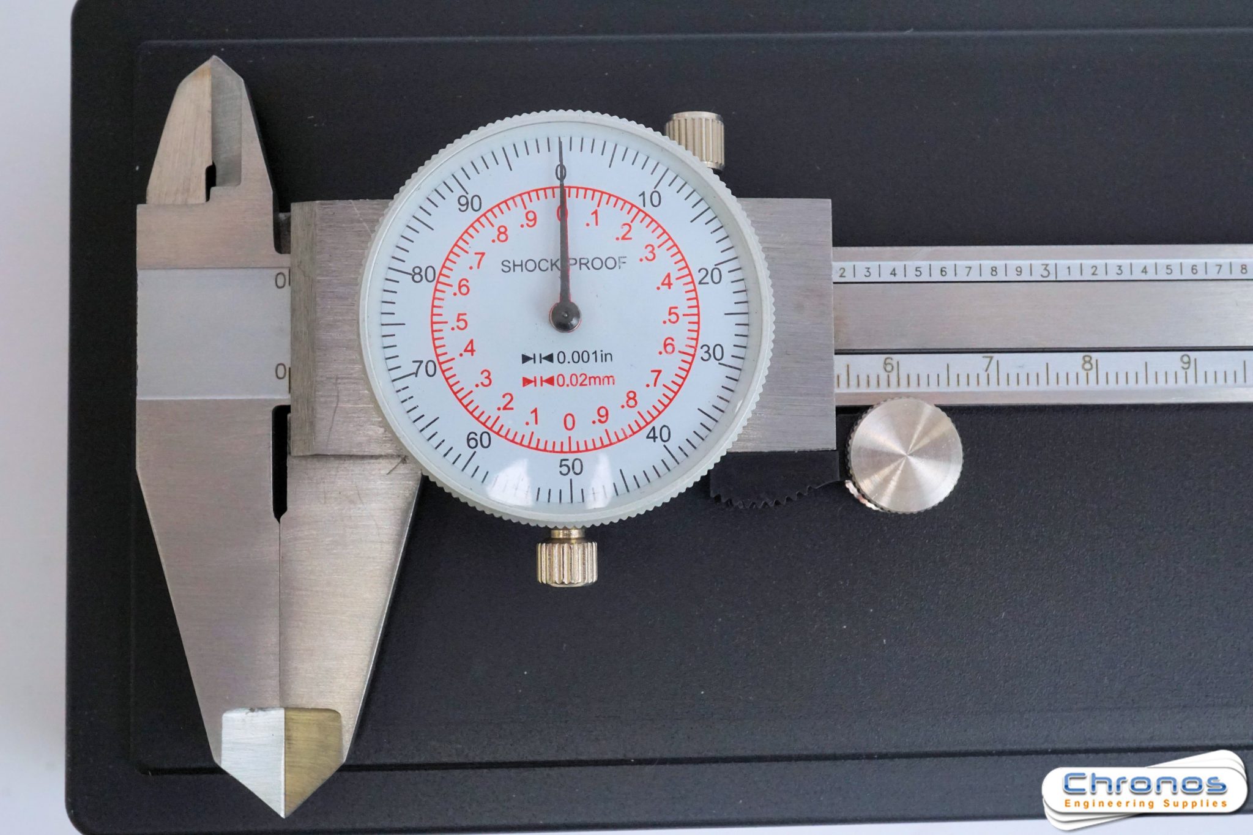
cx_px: 626
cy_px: 418
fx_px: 1566
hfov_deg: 43.6
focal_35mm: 45
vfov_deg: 29.9
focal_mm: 30
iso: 1000
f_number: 13
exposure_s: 1/80
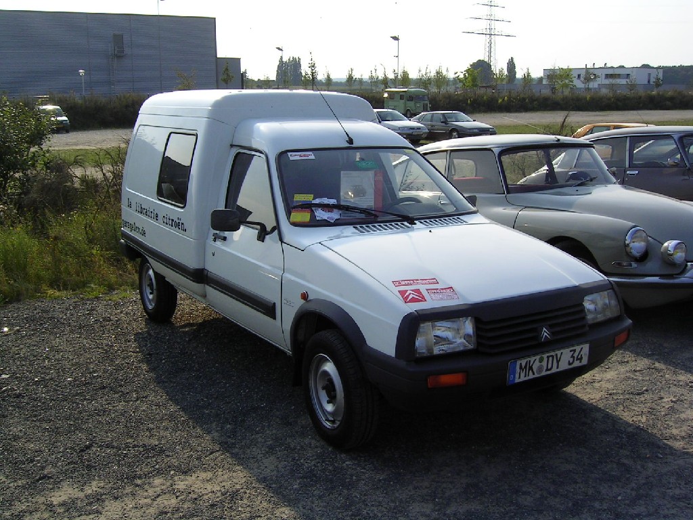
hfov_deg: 51.4
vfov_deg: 39.7
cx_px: 346
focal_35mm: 36
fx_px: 721
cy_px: 260
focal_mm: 5.6
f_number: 4.8
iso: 50
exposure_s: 1/402
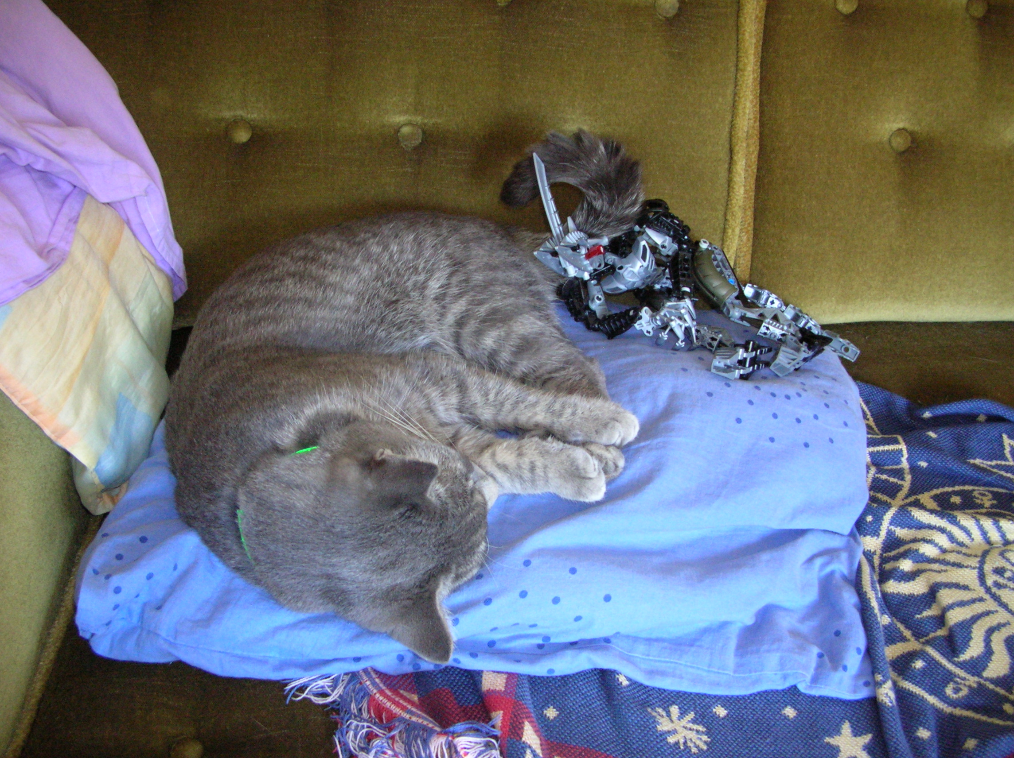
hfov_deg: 52.7
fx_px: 1024
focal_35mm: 35
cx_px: 507
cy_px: 379
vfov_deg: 40.6
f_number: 2.8
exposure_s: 1/4.9
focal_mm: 5.8
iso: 200
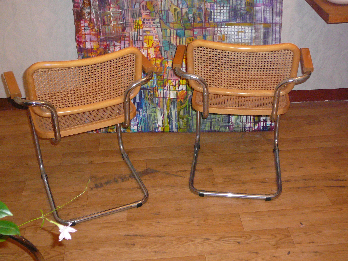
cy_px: 130
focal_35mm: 45
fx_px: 452
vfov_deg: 32.2
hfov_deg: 42.1
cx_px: 174
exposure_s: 1/30
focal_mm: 6.7
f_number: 3.2
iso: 400
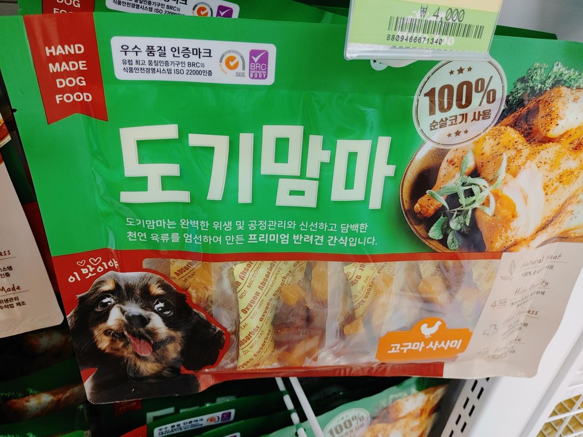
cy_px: 218
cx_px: 292
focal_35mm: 26
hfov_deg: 67.3
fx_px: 438
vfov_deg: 53.1
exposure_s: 1/120
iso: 200
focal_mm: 4.81
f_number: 1.8
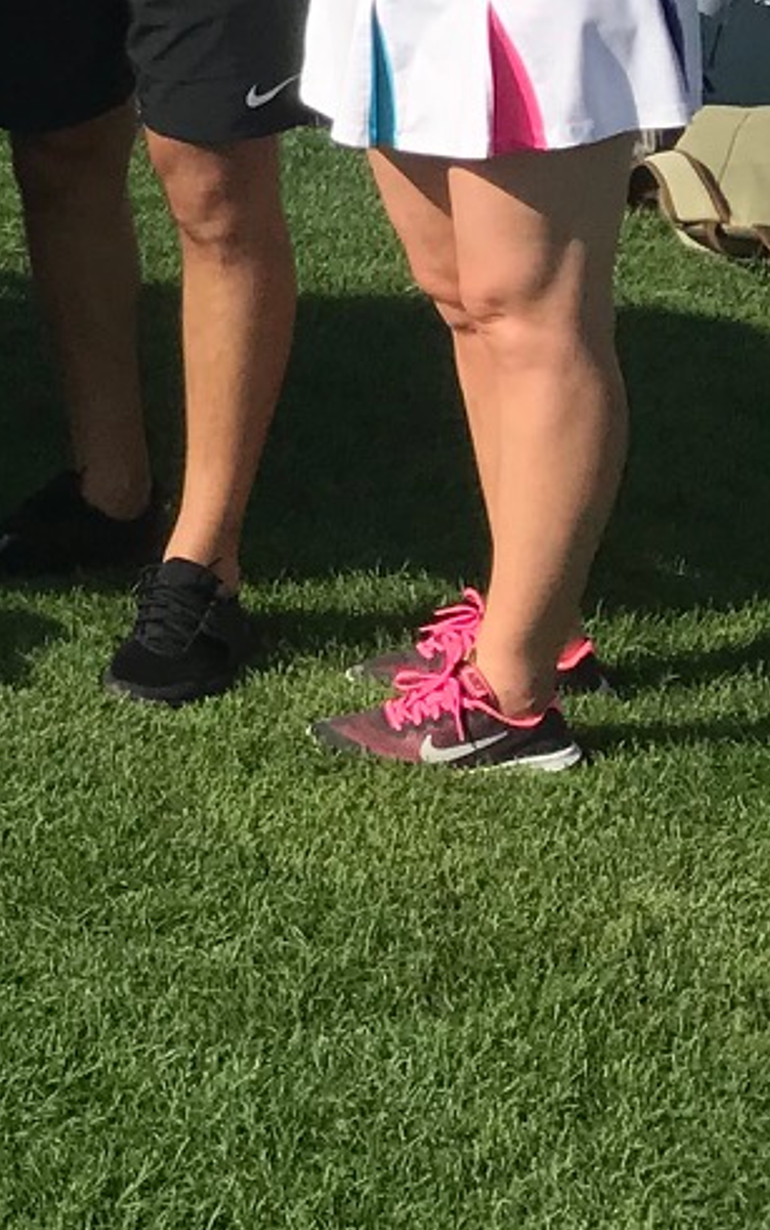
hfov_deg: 9.3
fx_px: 4089
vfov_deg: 16.2
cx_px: -1274
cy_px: -351
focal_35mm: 122
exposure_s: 1/2994
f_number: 1.8
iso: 20
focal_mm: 3.99
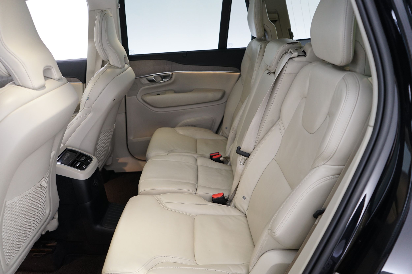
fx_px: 320
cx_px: 206
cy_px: 137
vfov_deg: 46.3
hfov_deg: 65.5
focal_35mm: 28
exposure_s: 1/8
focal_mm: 28
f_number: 3.5
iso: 1000
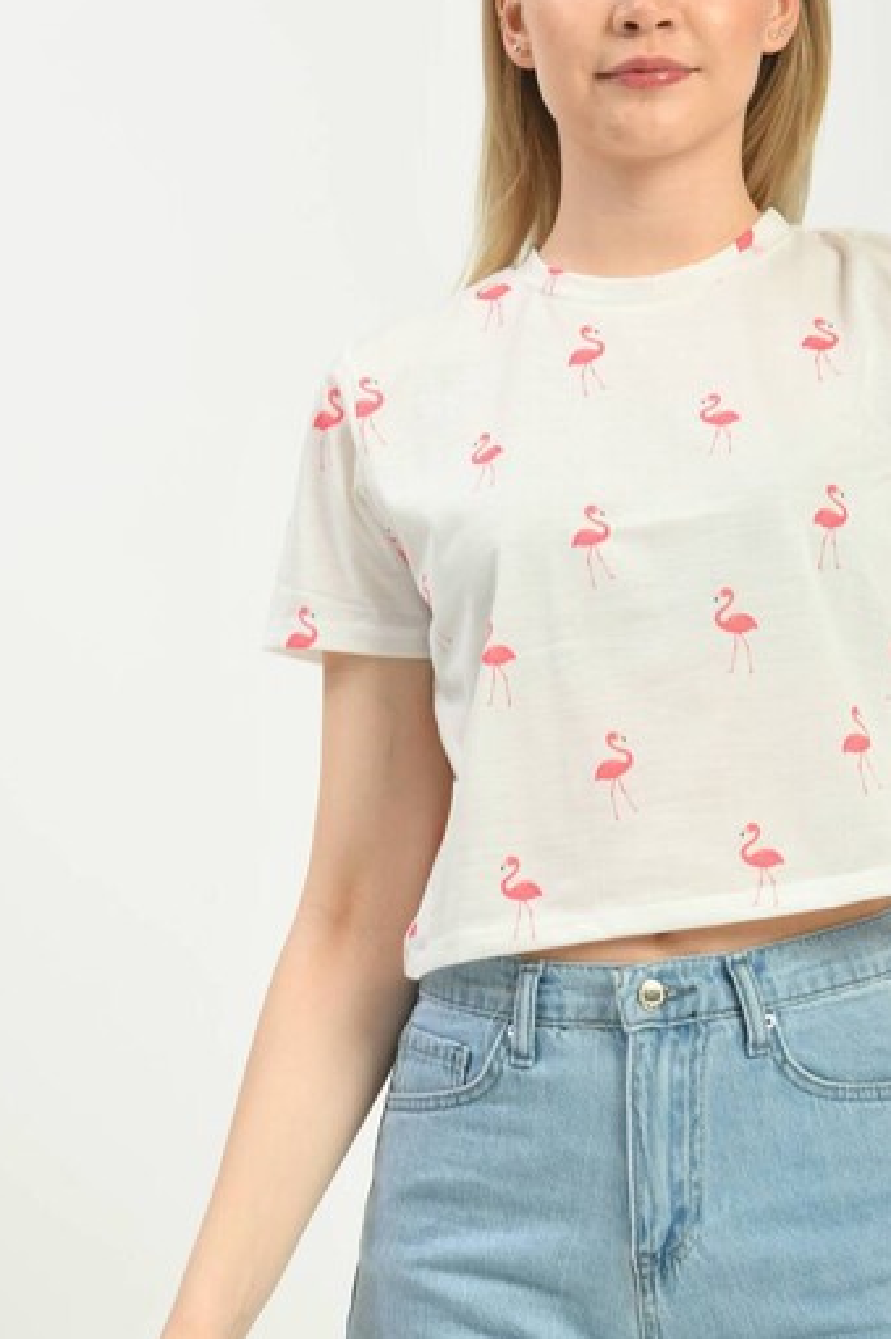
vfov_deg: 8.8
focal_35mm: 235
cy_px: 629
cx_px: 590
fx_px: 8736
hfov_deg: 5.8
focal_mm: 160
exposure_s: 1/160
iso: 100
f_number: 6.3
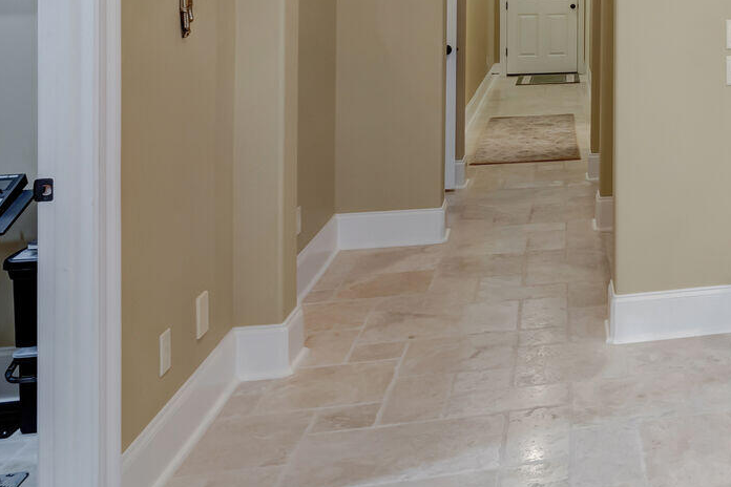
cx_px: 887
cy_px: -27
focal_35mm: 51
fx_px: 1045
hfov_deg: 31.8
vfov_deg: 24.7
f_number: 6.3
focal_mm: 17.5
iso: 640
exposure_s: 1/10
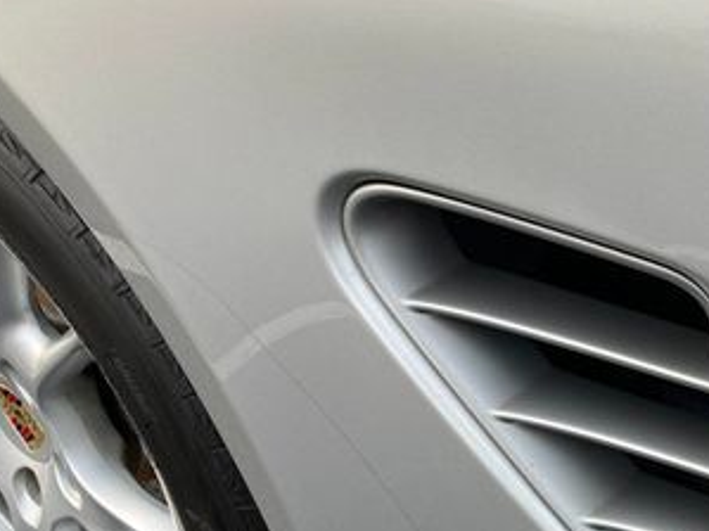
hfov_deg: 30.5
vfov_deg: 23.8
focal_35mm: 60
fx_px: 1228
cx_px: 666
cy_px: 472
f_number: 1.8
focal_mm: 3.99
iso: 32
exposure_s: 1/121
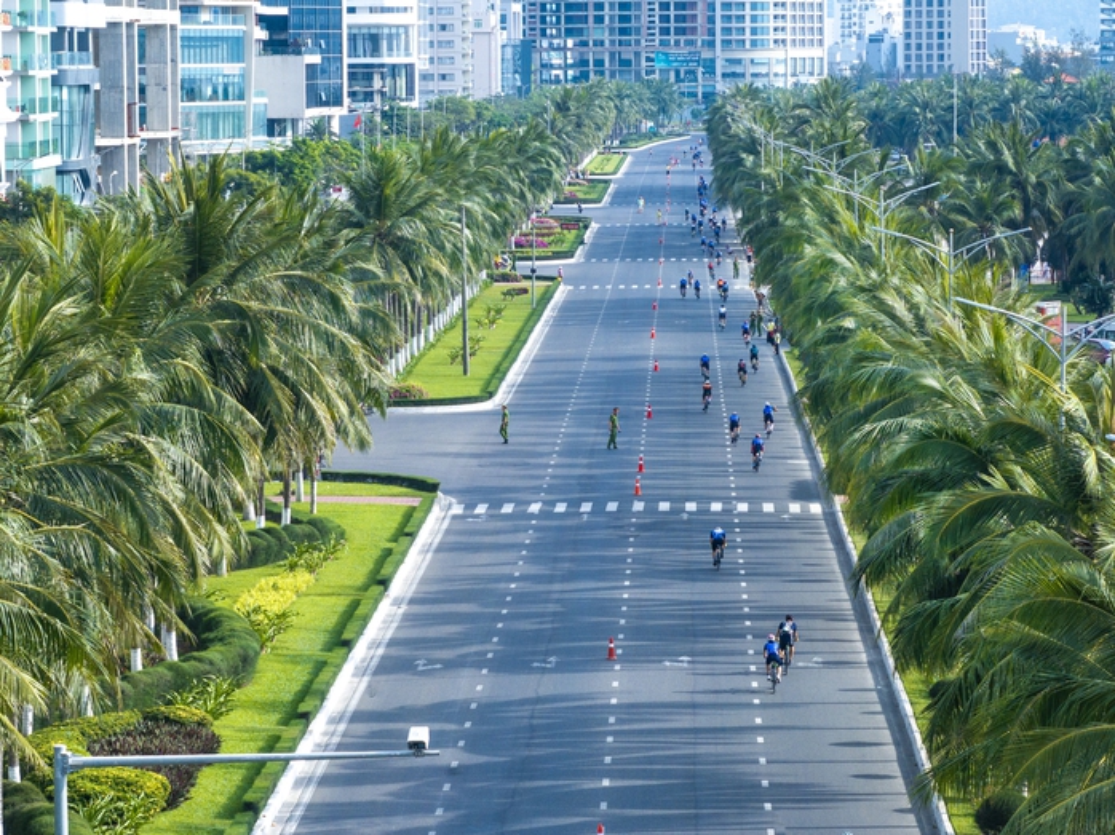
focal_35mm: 166
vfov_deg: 8.9
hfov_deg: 11.9
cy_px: 418
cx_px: 558
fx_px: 5345
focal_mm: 30.71
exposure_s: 1/400
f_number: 3.4
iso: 100
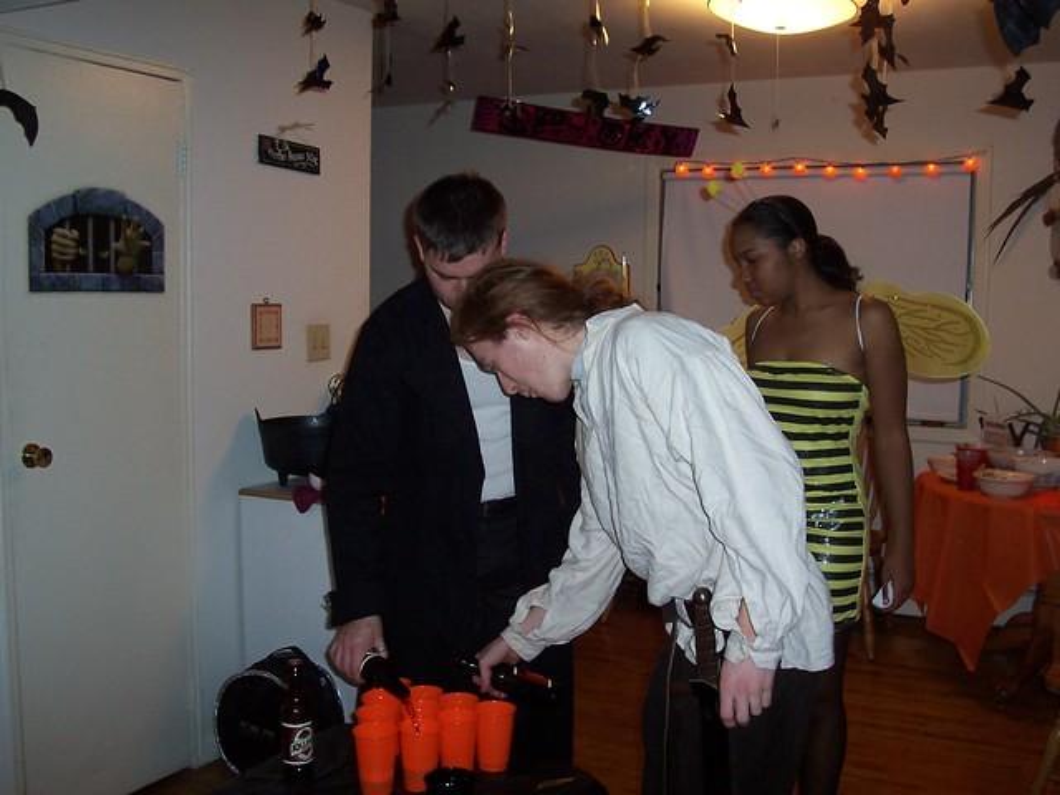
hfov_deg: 50.1
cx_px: 530
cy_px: 398
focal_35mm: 37
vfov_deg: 38.7
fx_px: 1133
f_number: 2.8
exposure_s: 1/60
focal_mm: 5.6
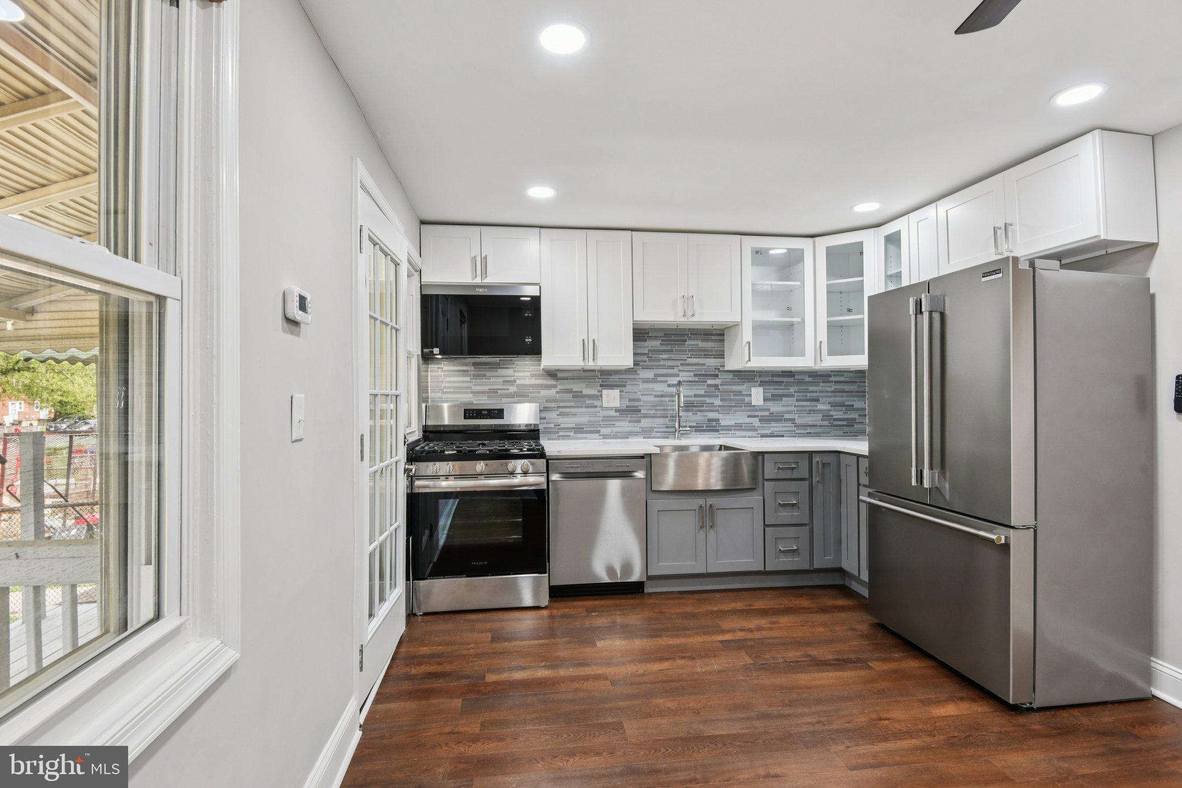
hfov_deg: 96.7
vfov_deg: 73.7
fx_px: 525
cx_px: 591
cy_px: 394
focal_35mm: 16
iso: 400
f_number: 9
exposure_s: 1/25
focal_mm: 16
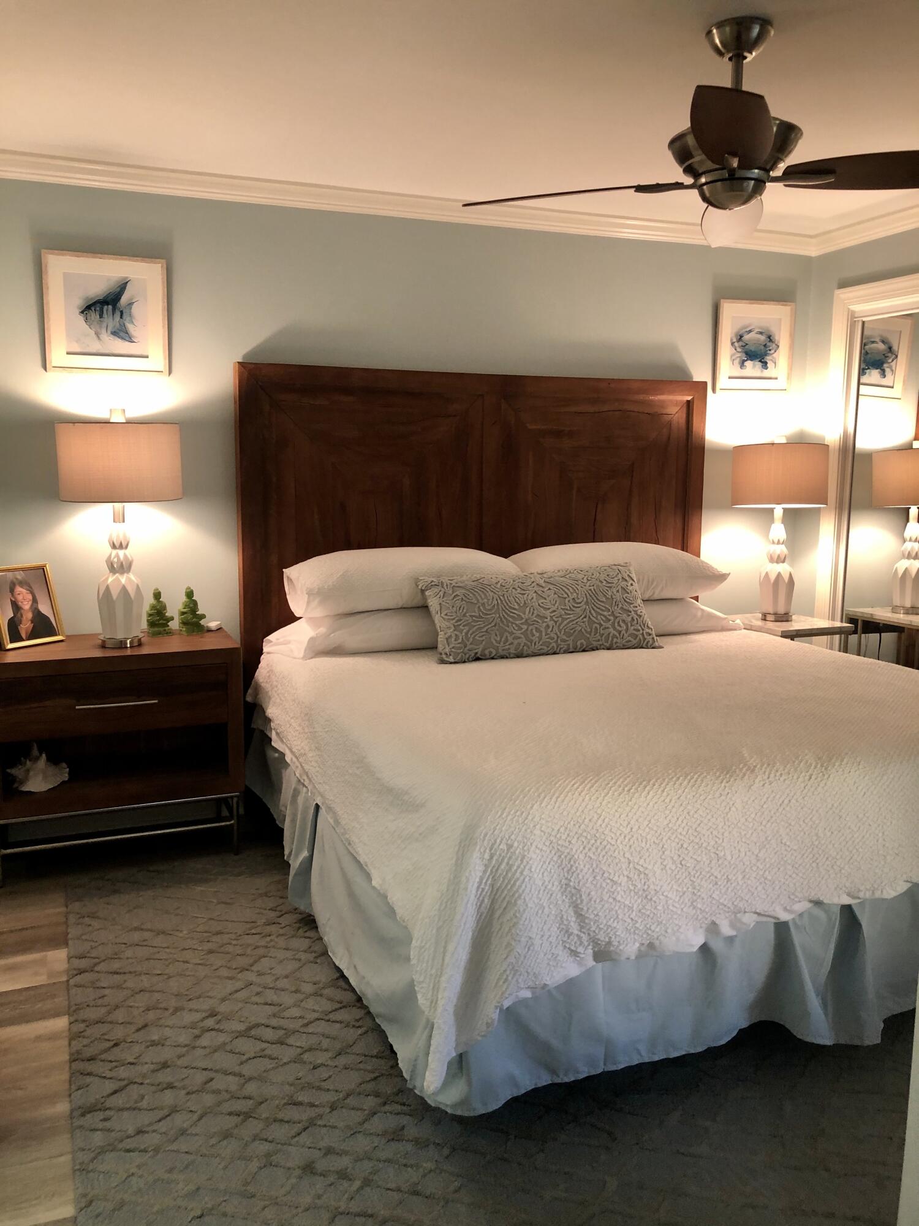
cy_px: 613
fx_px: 991
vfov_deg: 63.4
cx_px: 460
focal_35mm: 28
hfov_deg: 49.7
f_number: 1.8
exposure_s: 1/17
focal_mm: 3.99
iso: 40
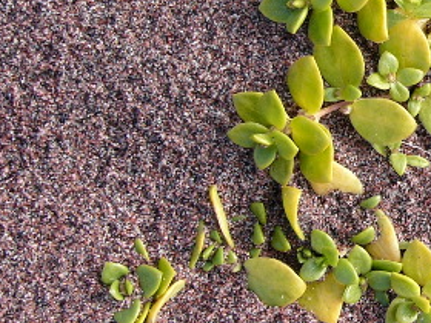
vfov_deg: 8.2
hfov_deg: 10.7
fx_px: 2241
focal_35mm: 180
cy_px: 94
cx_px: 574
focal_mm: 10.5
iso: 50
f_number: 4
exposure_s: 1/160
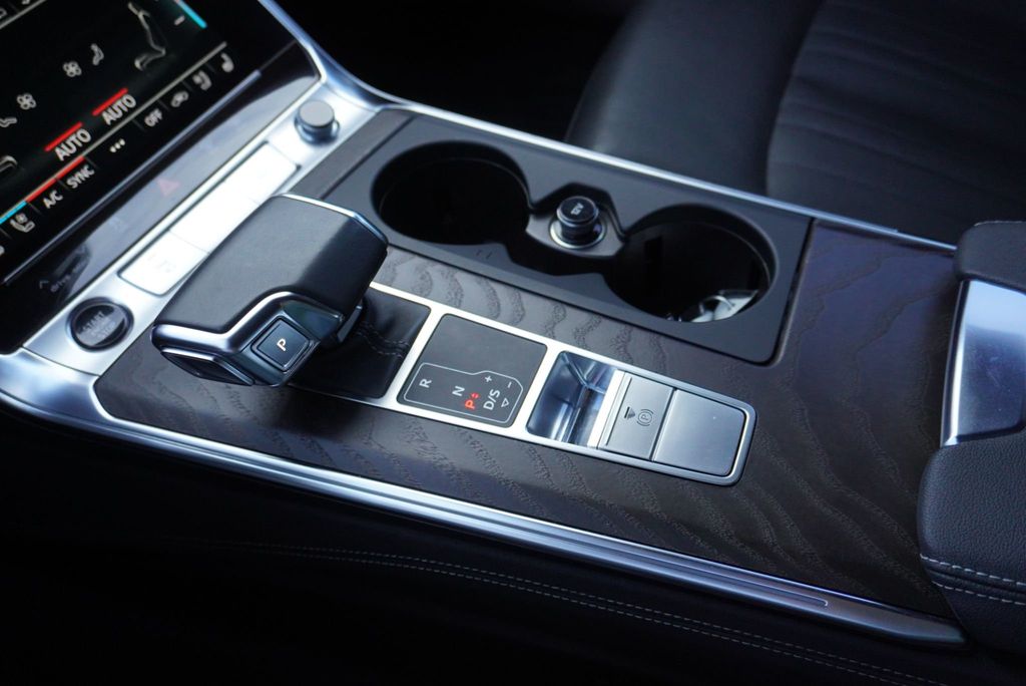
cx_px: 513
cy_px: 343
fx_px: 898
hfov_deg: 59.5
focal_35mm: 32
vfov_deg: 41.8
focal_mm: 21
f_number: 4
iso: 1600
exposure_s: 1/800
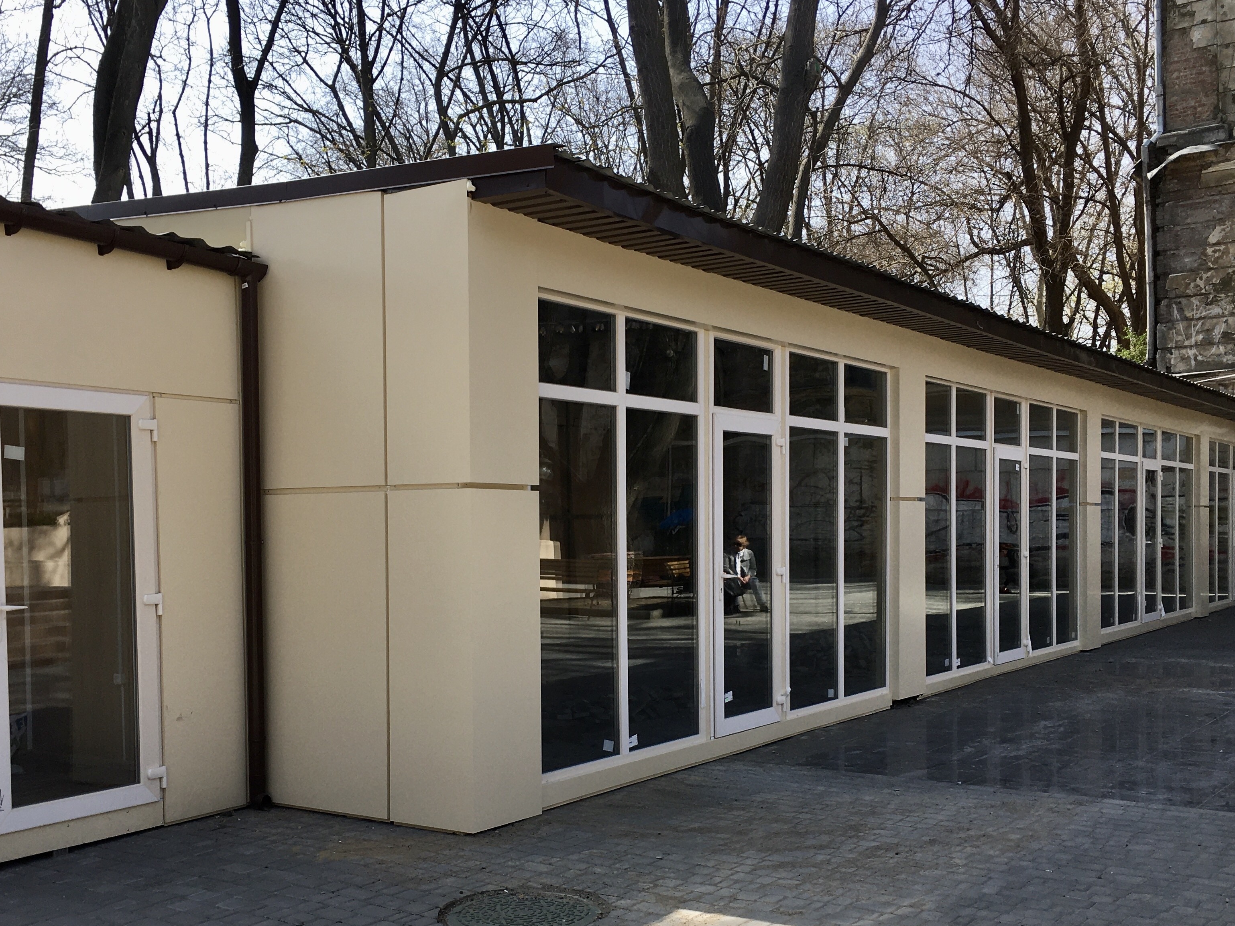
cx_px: 607
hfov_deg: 49.0
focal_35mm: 38
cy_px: 581
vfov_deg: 37.5
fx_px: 1356
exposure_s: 1/754
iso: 25
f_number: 2.2
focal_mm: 4.15
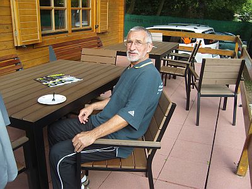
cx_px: 126
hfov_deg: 54.0
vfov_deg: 41.8
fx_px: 248
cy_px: 94
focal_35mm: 34
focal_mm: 7.3
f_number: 2.8
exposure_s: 1/400
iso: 100
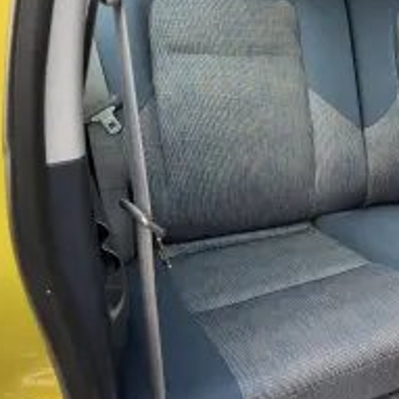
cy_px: 173
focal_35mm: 40
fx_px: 522
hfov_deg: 39.9
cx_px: 330
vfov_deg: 41.8
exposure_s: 1/117
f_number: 1.78
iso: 200
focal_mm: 6.76
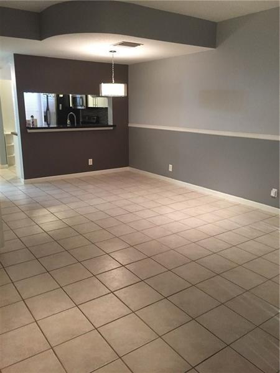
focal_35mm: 29
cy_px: 186
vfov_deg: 61.7
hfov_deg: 48.2
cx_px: 140
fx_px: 313
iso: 200
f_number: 2.2
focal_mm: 4.15
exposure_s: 1/30
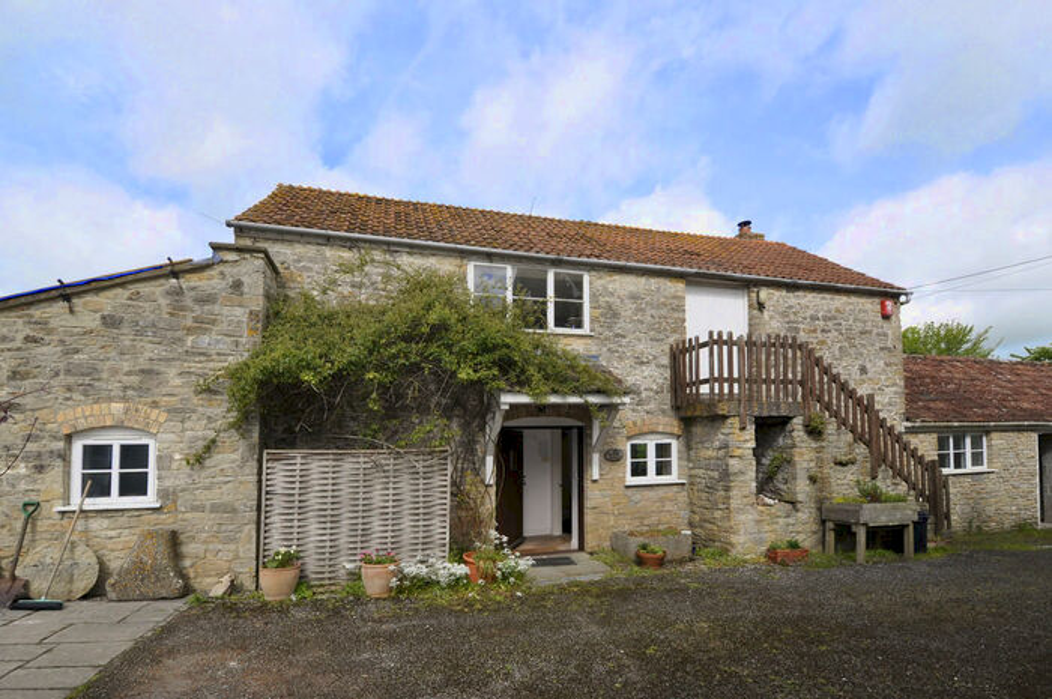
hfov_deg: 100.5
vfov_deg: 77.2
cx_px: 526
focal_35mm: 15
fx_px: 438
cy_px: 350
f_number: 11
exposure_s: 1/200
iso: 200
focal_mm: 10
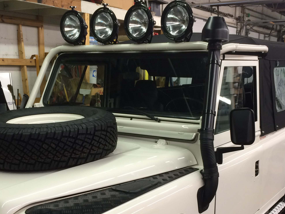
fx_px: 395
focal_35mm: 48
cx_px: 148
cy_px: 154
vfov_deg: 29.9
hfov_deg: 39.7
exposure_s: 1/30
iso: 80
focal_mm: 4.15
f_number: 2.2
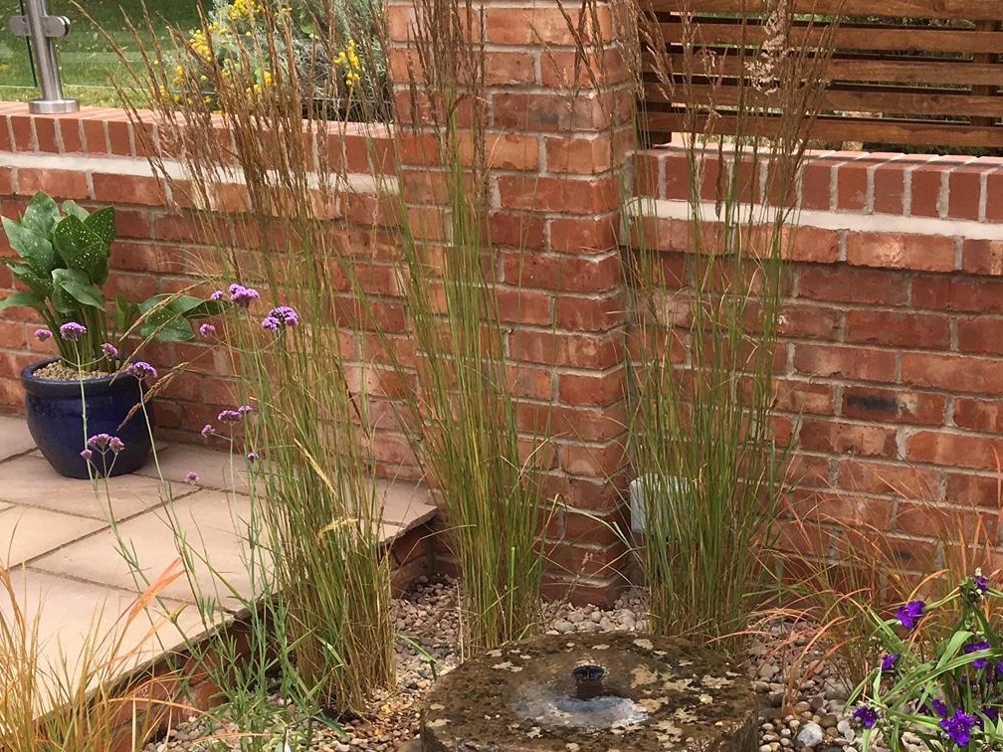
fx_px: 1681
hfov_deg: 32.8
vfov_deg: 24.2
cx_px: 704
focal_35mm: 58
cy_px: 728
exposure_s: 1/739
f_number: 2.2
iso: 25
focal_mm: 4.15
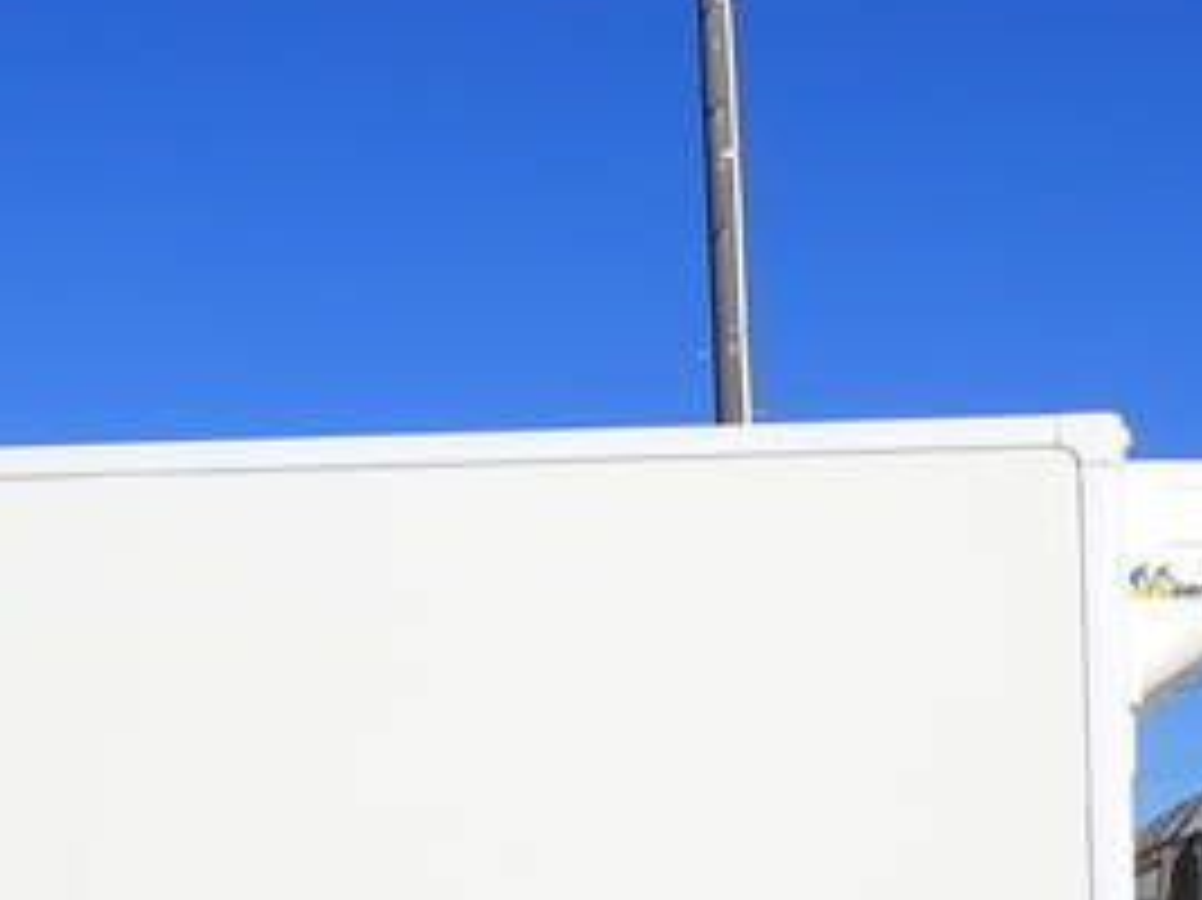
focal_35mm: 60
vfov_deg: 23.2
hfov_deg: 32.2
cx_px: 536
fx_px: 2082
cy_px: 950
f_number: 8
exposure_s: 1/320
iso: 100
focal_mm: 4.5
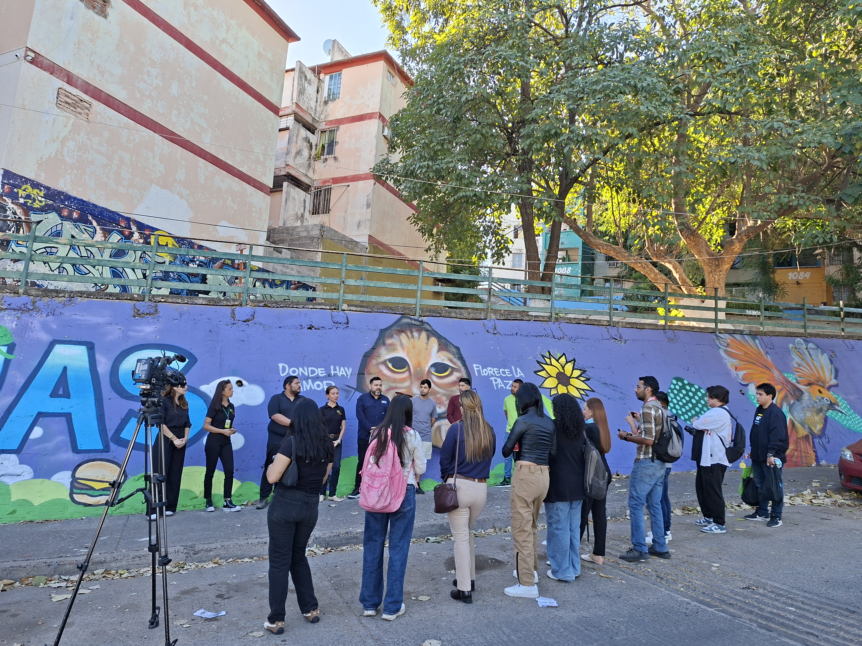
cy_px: 323
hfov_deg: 73.9
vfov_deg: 58.9
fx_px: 573
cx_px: 431
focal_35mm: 23
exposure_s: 1/265
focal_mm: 5.54
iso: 50
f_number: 1.8
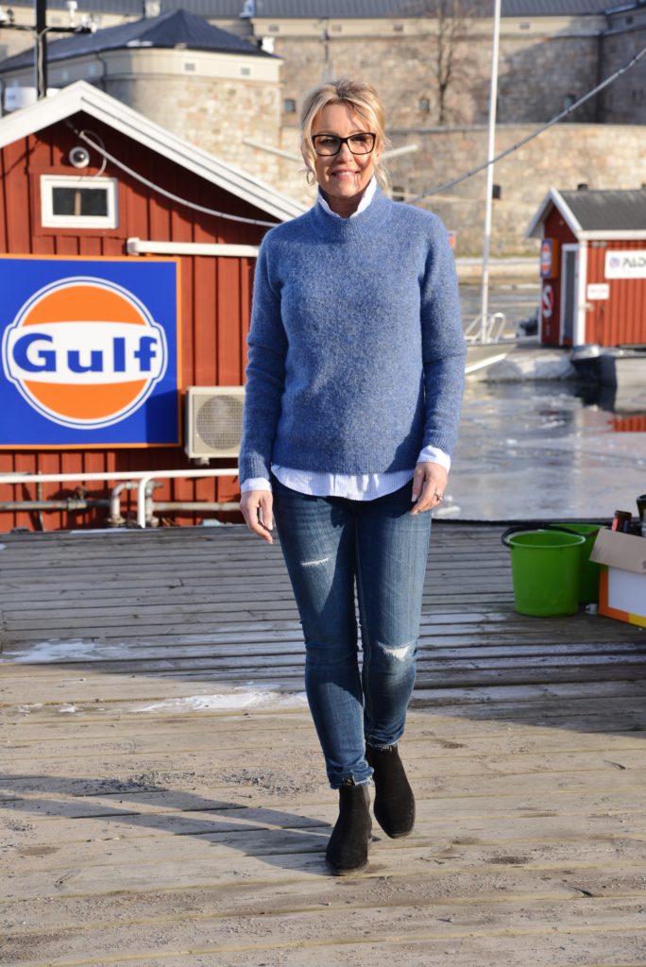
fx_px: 1881
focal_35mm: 70
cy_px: 484
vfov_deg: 28.8
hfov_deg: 19.5
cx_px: 323
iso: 320
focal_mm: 70
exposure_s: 1/320
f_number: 6.3
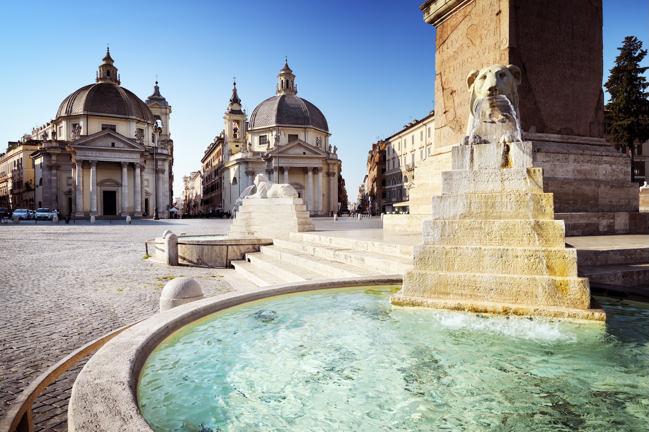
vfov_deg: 55.1
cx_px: 324
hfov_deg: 76.1
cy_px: 216
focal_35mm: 23
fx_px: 414
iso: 100
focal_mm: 23
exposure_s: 1/100
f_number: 13
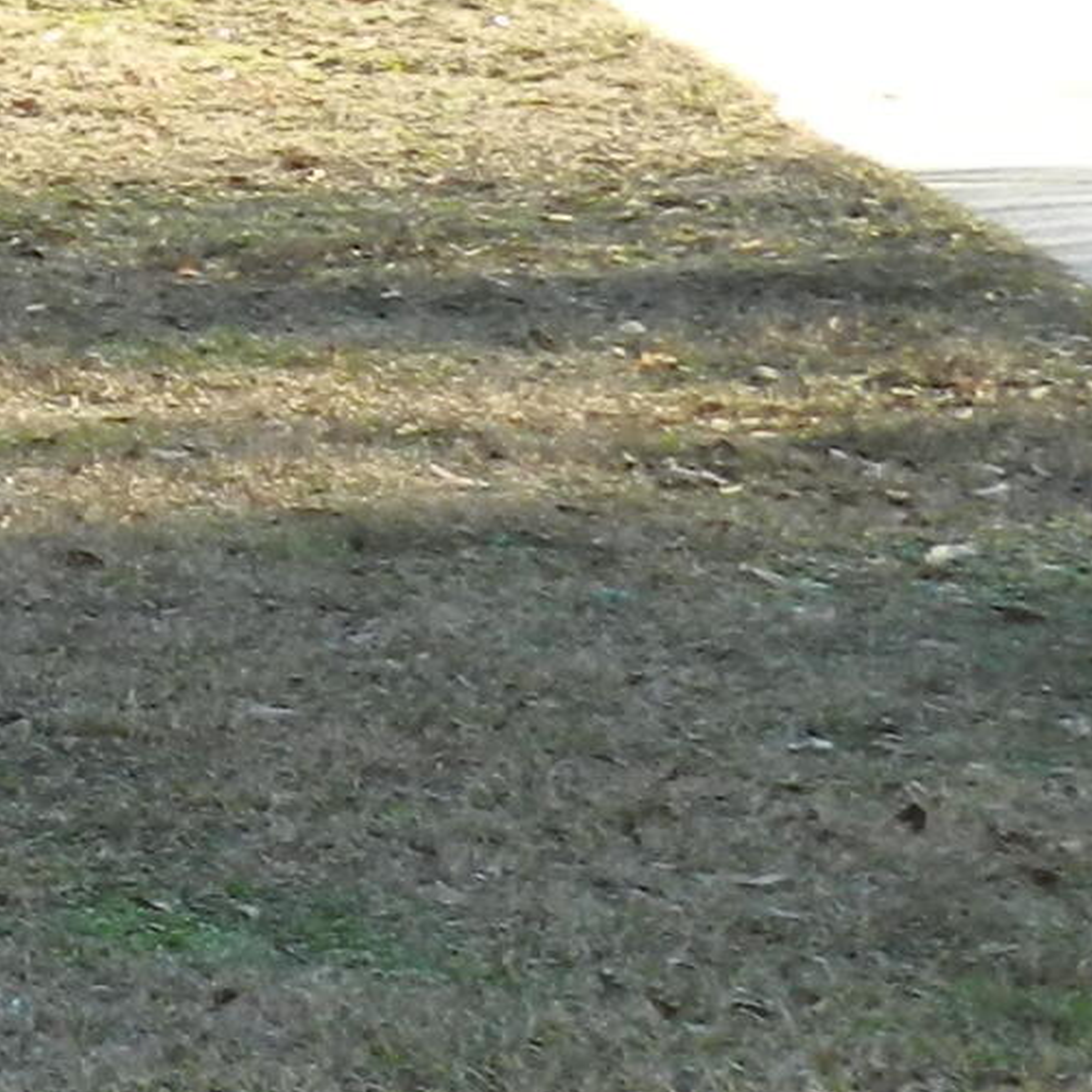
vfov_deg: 7.2
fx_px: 8673
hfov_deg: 6.7
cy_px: -65
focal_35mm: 243
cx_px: -1925
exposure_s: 1/160
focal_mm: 8.1
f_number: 4.2
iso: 160
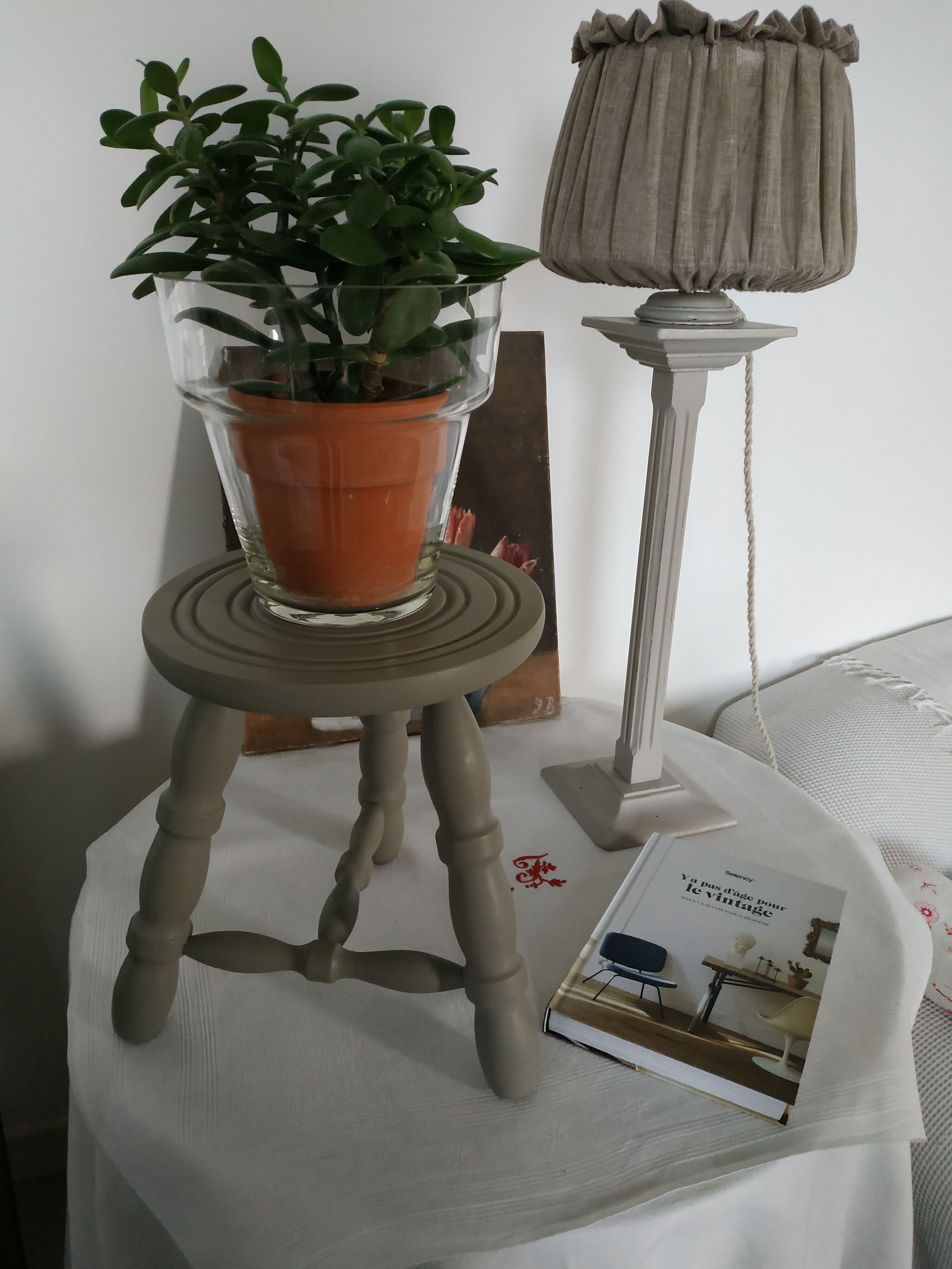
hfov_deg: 56.8
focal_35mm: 24
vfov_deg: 71.6
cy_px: 634
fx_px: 880
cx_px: 476
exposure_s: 1/25
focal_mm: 3.94
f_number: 1.9
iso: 400
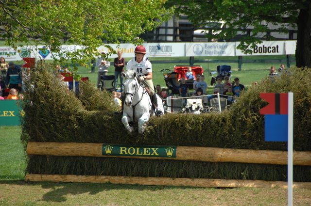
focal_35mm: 300
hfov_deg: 6.9
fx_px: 2588
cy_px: 103
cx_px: 156
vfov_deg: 4.6
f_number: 5.6
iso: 500
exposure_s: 1/1000
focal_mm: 200
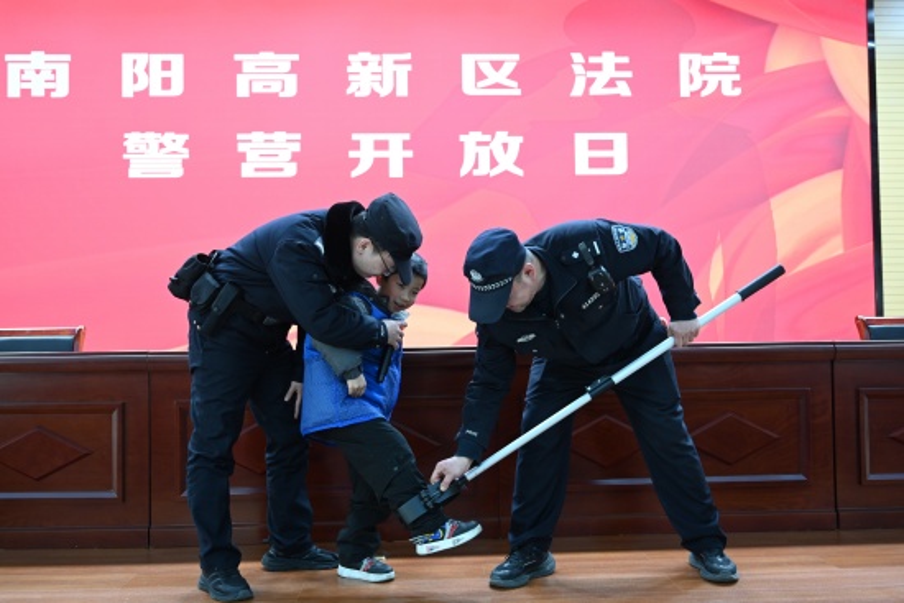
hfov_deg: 55.1
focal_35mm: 34
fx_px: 867
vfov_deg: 38.4
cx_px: 452
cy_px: 302
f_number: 4
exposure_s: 1/40
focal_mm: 34.5
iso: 500
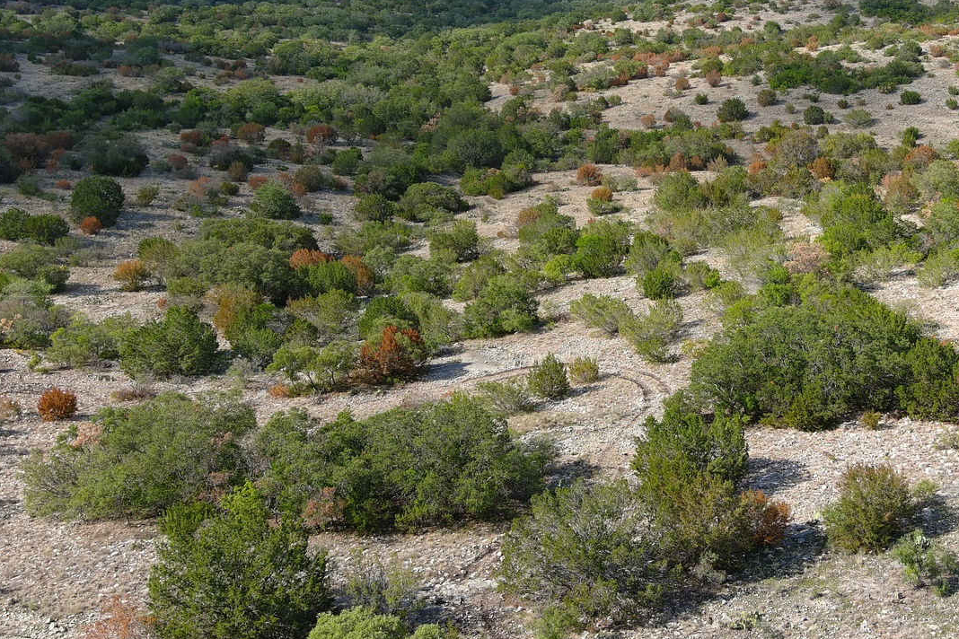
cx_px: 679
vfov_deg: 30.2
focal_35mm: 44
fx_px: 1172
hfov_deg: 43.5
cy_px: 186
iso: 100
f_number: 2.8
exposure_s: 1/800
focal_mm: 10.57
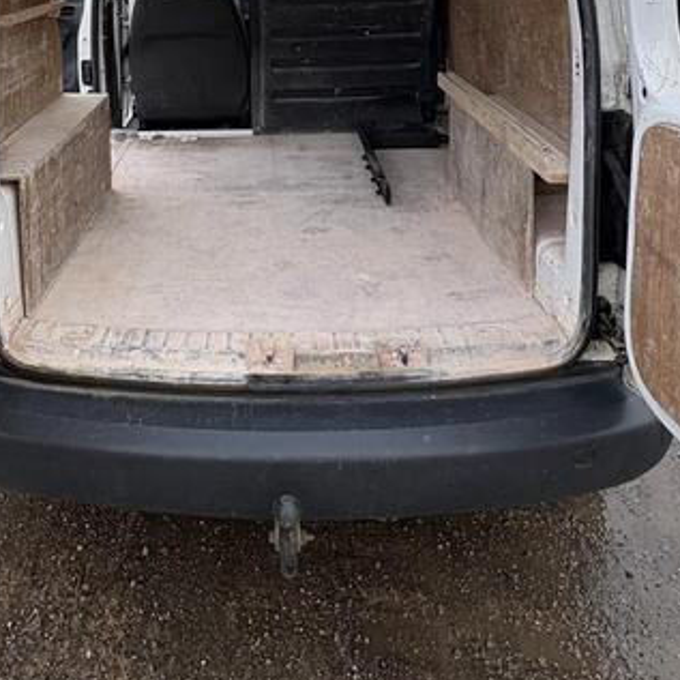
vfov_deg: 42.9
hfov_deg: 46.3
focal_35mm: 35
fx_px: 778
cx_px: 215
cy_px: 58
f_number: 2.2
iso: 50
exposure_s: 1/99
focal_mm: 2.22
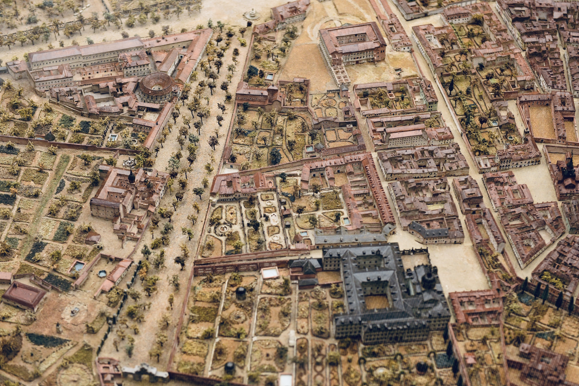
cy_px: 210
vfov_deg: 19.2
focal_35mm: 71
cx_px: 317
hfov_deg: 28.4
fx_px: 1142
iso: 1600
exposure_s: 1/200
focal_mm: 60
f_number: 3.5
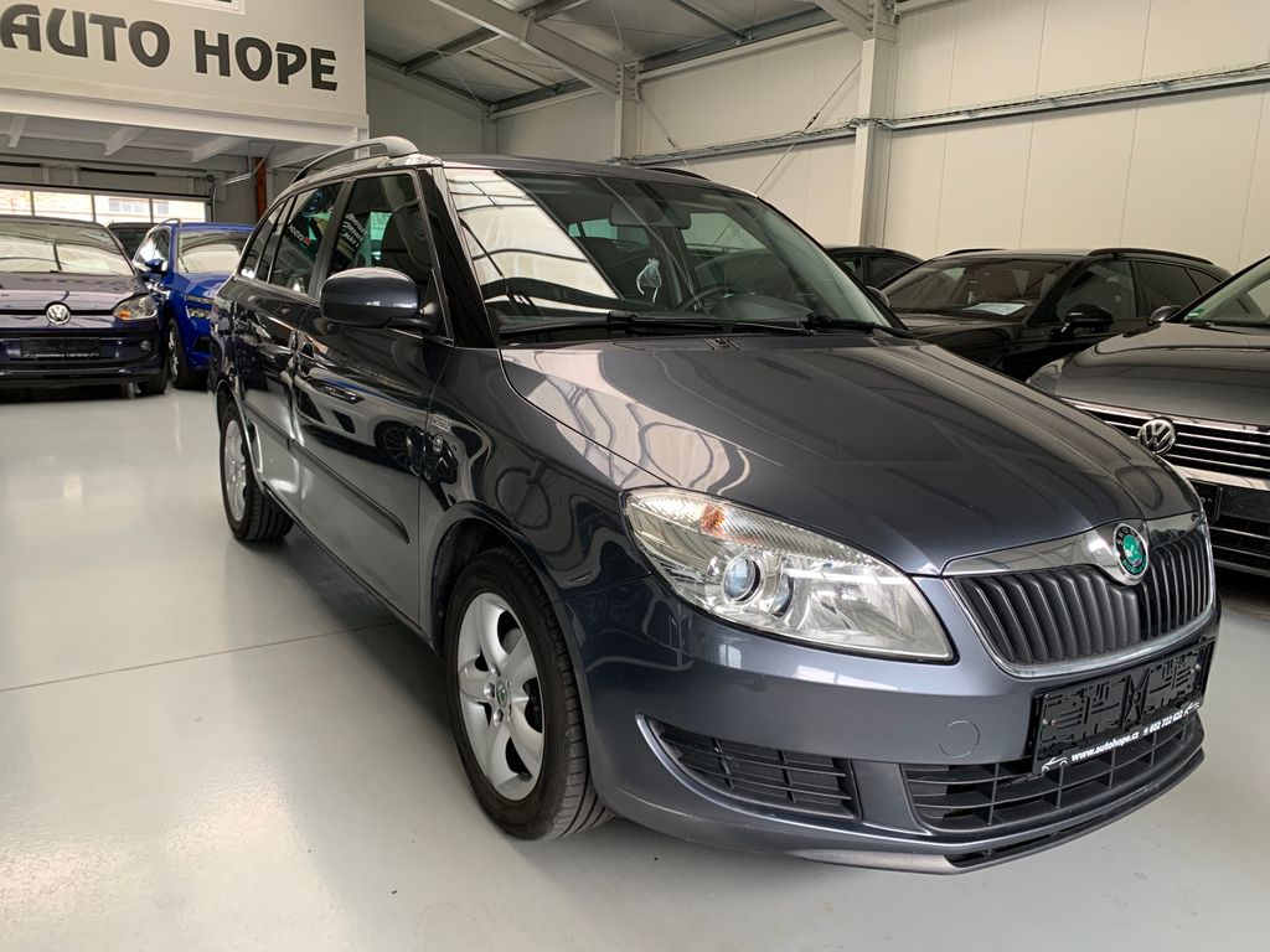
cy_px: 476
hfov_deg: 67.3
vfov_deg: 53.1
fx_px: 954
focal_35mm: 26
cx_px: 635
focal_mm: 4.25
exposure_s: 1/60
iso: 100
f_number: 1.8
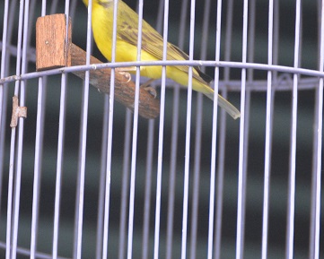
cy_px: -4
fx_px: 7472
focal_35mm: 779
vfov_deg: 2.0
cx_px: 149
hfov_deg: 2.5
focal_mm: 200
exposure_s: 1/320
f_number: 5.6
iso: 1600
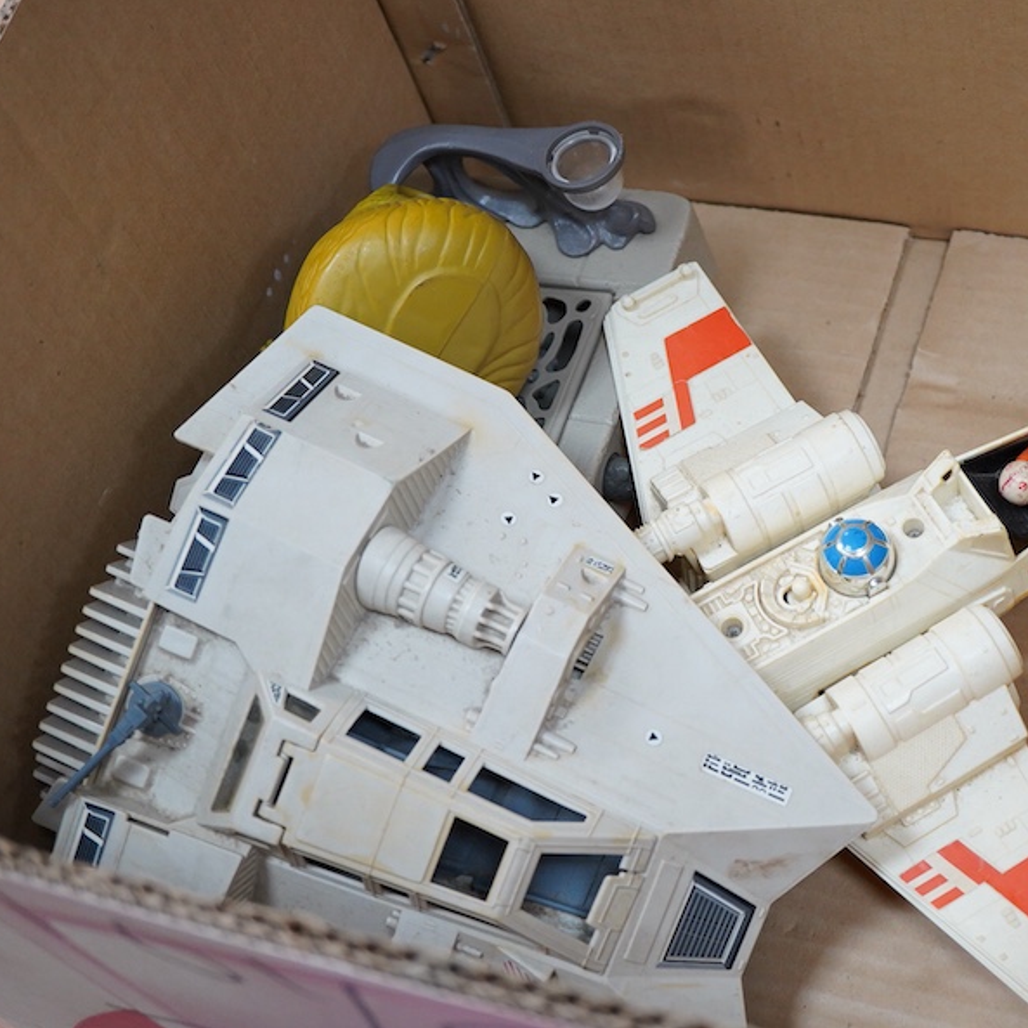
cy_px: 510
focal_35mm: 58
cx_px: 700
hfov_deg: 29.3
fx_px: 1949
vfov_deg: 29.6
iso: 1250
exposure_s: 1/125
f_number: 3.5
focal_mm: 30
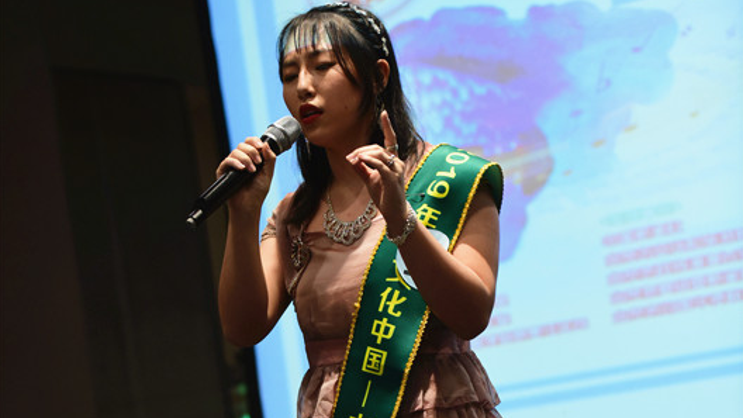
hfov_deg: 19.3
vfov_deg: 10.7
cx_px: 369
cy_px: 514
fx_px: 2187
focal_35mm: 111
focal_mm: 70
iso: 1600
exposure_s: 1/125
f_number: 2.8
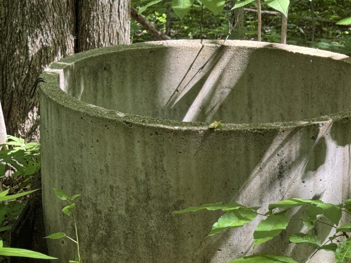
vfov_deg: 13.0
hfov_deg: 17.1
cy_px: 120
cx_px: 293
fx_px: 1156
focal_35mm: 114
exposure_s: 1/121
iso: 64
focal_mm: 6.76
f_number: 1.78
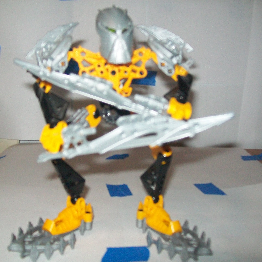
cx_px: 121
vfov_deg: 39.2
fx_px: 368
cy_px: 132
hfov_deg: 39.1
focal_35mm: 43
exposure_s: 1/125
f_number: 2.7
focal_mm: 6
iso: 200
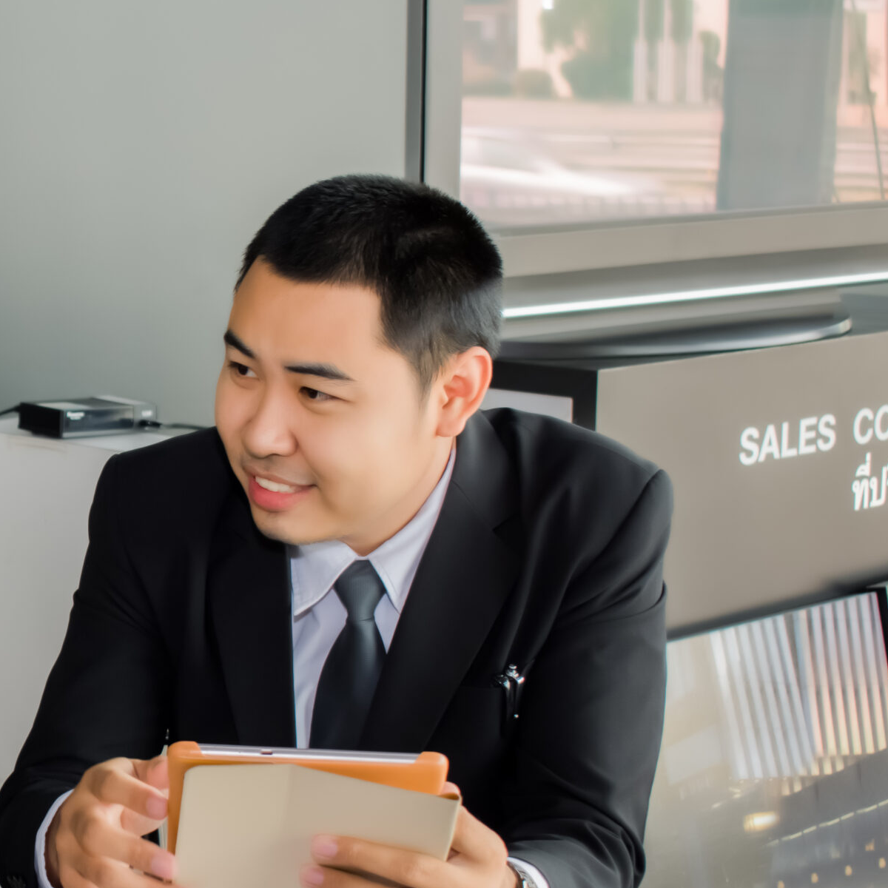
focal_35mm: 87
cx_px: -44
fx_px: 2525
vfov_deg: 19.9
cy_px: 518
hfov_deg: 19.3
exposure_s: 1/80
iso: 320
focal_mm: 32
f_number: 5
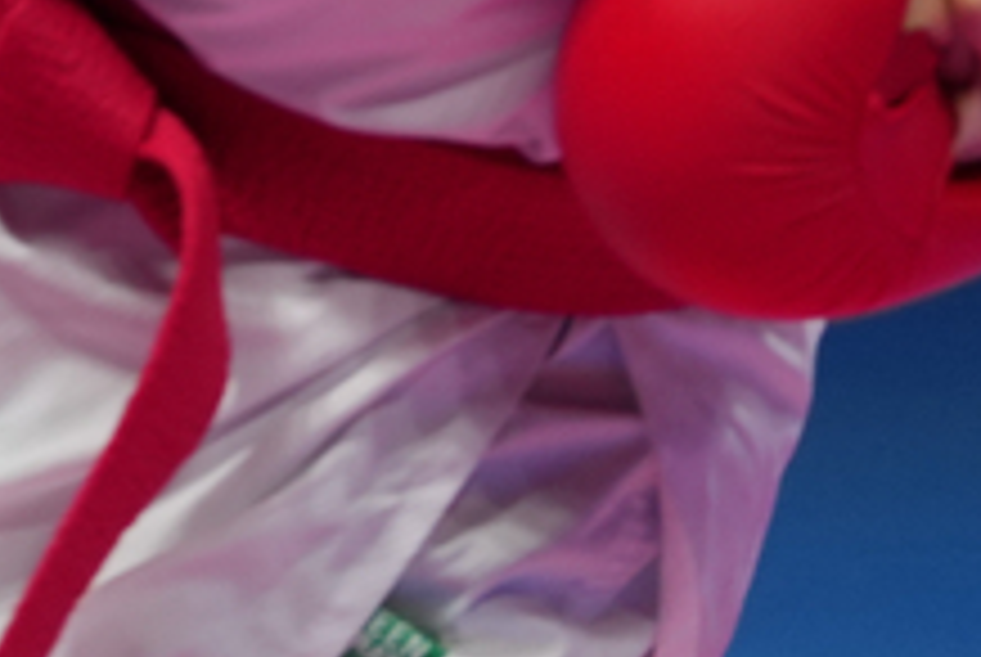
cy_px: -819
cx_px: -657
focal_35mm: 1465
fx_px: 39975
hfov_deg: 1.4
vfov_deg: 0.9
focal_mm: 200
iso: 640
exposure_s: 1/1000
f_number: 2.8
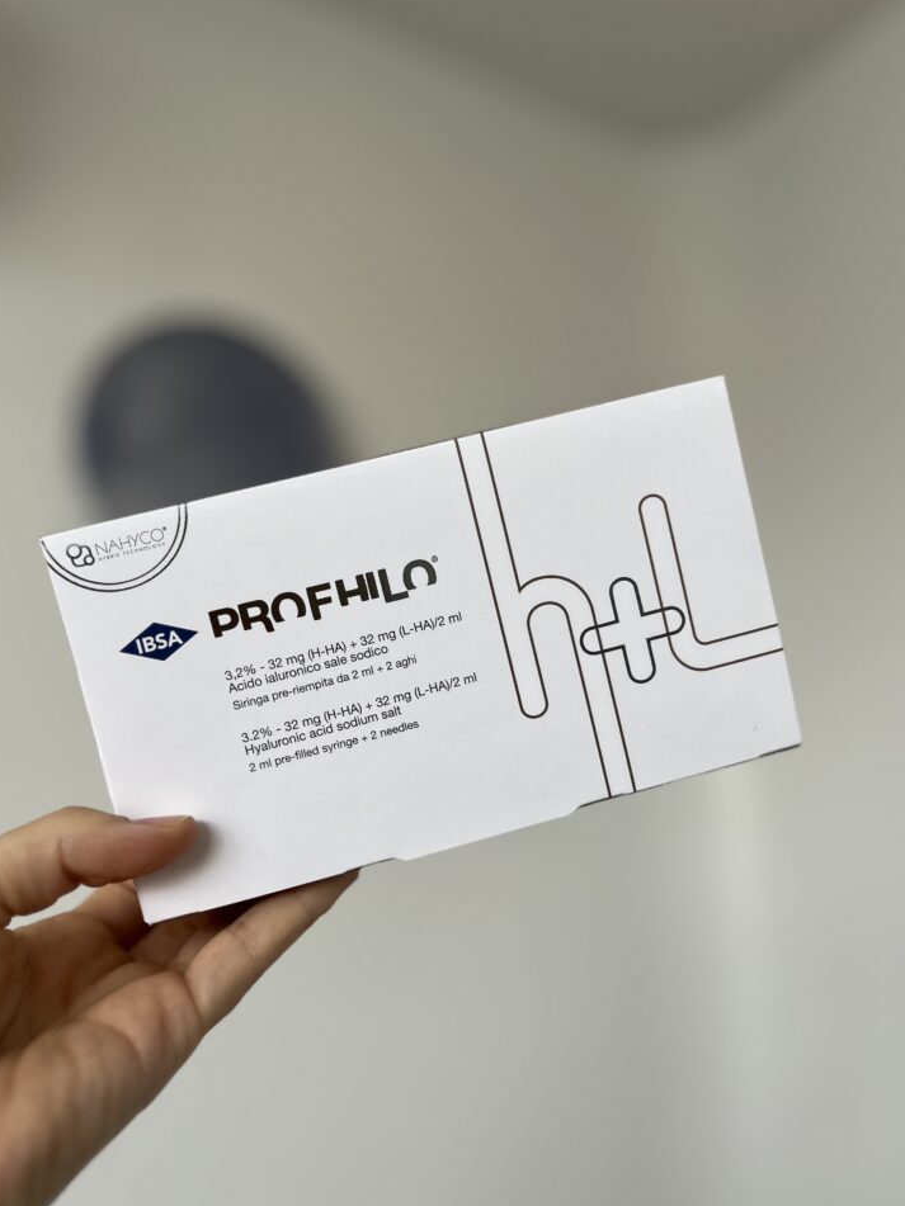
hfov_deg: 49.7
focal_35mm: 28
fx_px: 976
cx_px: 438
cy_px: 620
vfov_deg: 63.4
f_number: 1.6
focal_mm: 5.1
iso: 40
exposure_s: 1/188
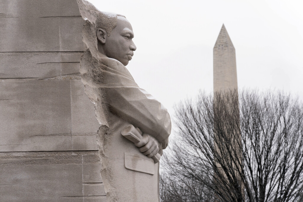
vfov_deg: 8.2
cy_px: 101
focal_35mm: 168
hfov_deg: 12.2
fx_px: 1414
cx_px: 152
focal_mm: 168
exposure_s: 1/400
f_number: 6.3
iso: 640
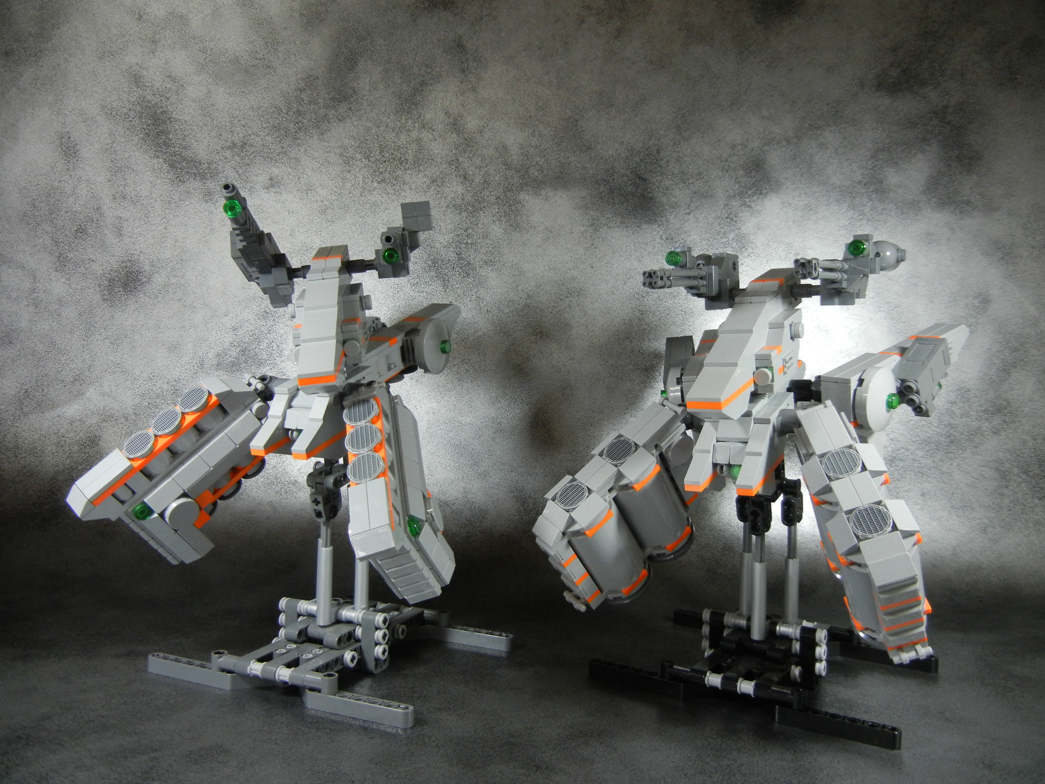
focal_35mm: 30
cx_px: 522
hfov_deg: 60.0
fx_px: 906
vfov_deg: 46.8
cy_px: 392
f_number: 3.5
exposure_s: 1/53.6
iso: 400
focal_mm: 5.4
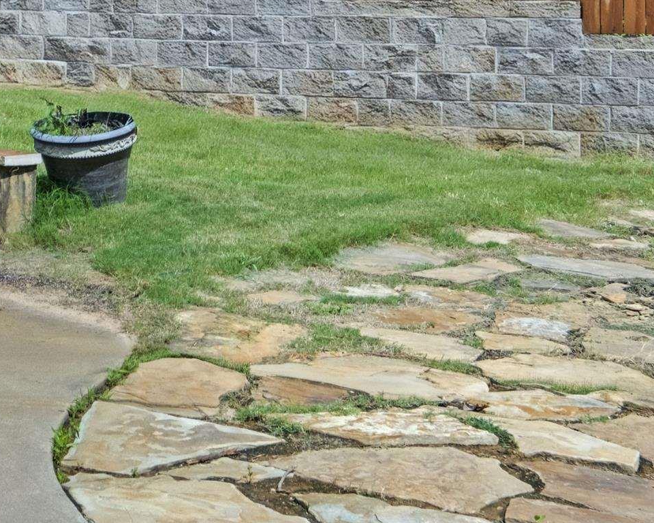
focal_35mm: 88
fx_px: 1703
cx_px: 35
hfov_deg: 21.2
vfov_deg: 17.0
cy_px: -32
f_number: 9
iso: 800
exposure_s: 1/200
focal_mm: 24
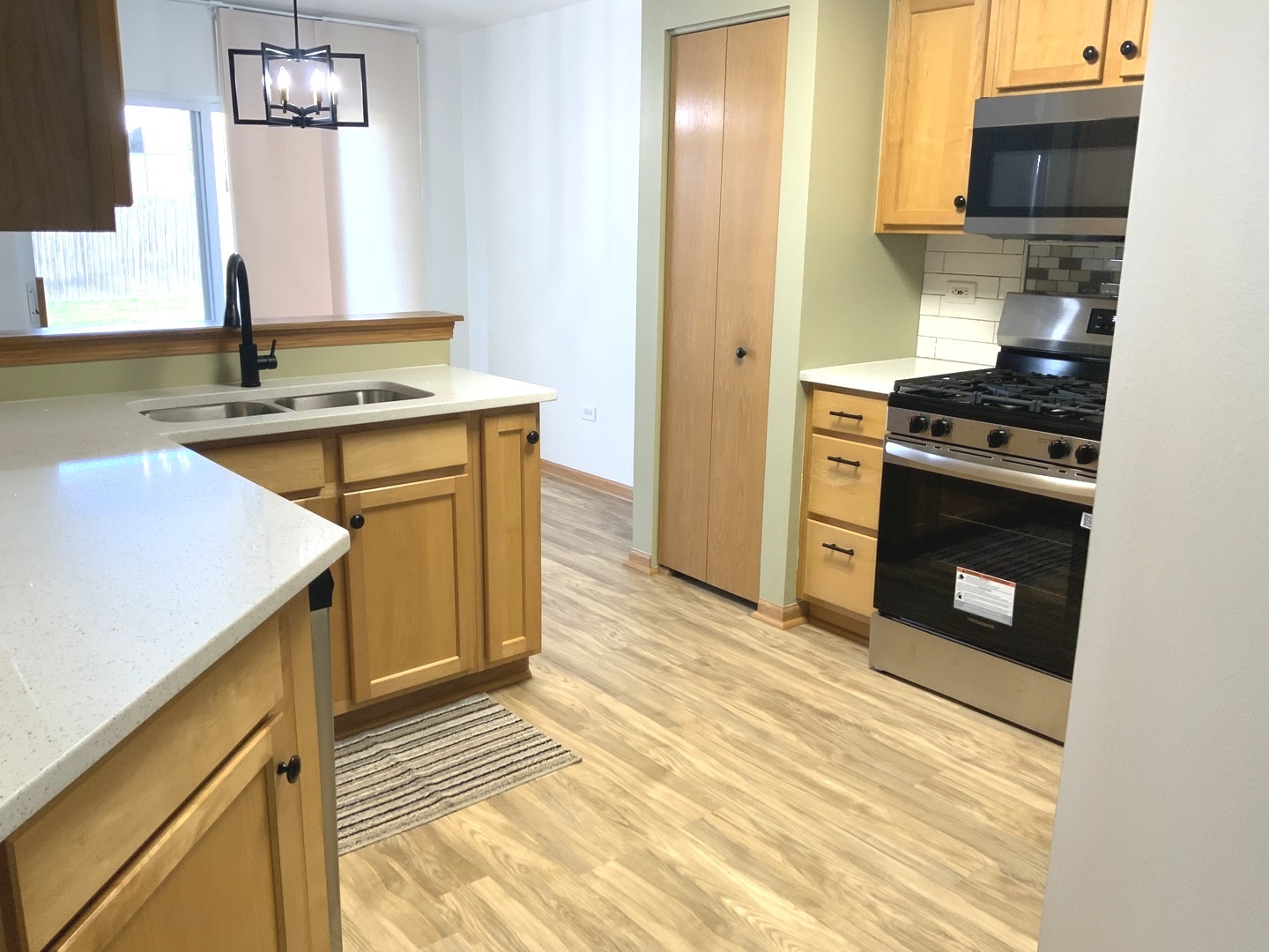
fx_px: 1063
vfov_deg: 48.2
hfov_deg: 61.7
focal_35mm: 29
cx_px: 634
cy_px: 476
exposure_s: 1/60
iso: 64
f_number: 1.8
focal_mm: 3
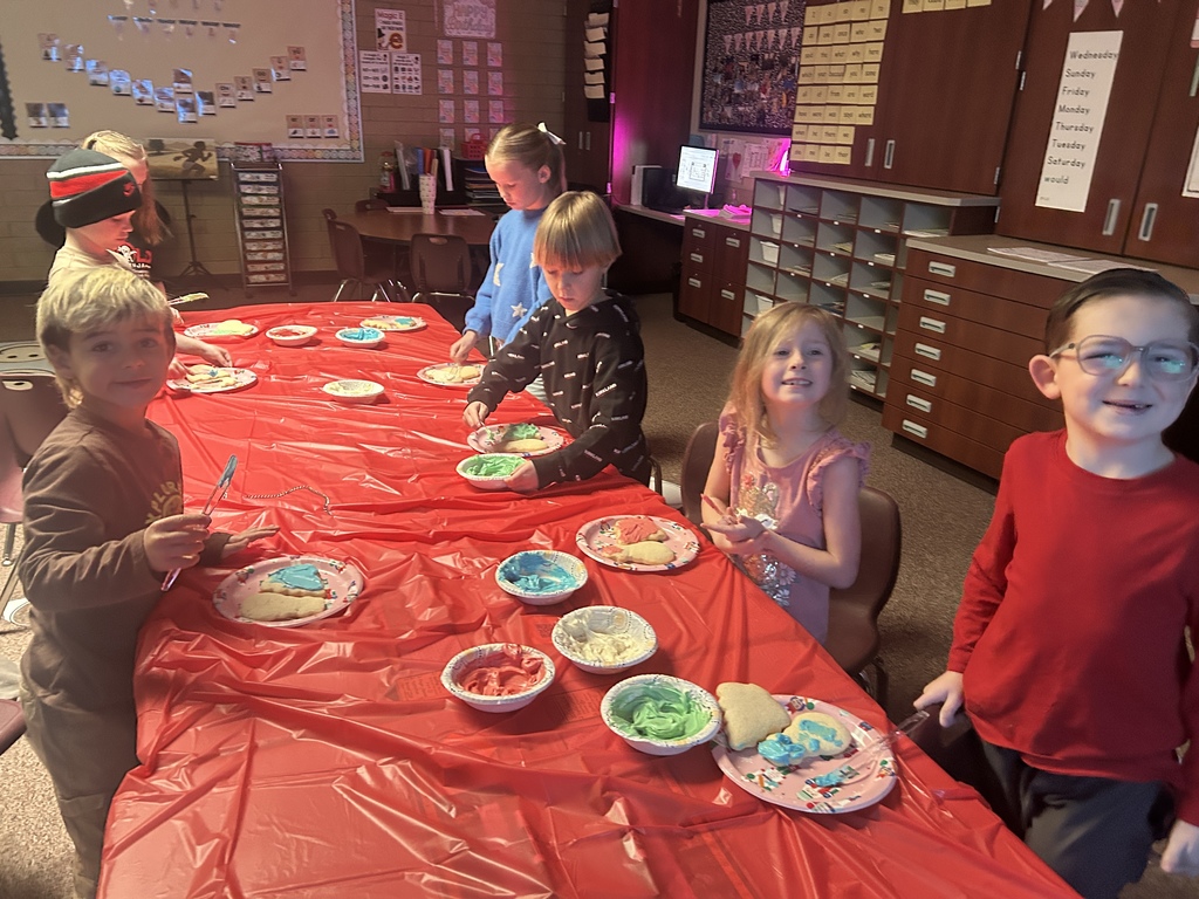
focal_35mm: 26
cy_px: 450
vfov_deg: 53.1
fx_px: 901
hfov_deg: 67.3
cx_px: 600
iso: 500
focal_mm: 5.7
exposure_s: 1/40
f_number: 1.5
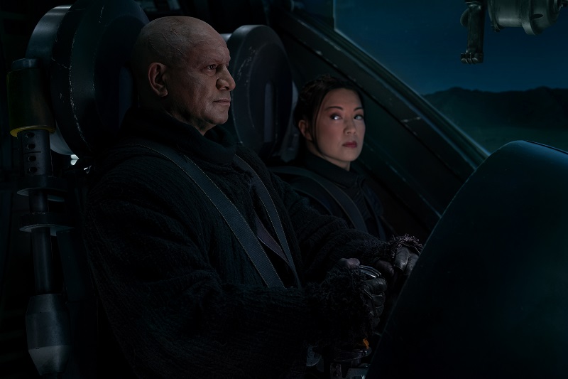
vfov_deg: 16.3
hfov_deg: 24.2
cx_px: 284
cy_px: 190
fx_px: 1325
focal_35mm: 84
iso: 800
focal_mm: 56
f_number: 3.6
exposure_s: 1/60
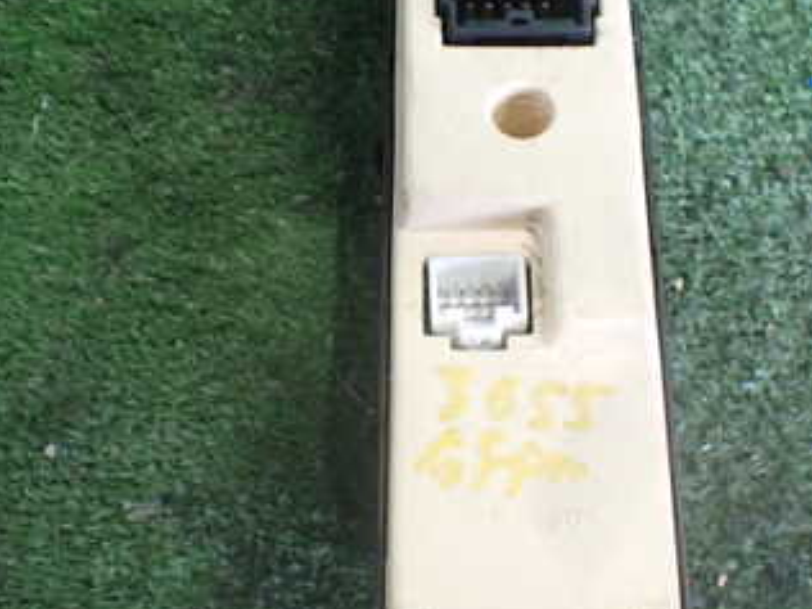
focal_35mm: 57
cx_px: 470
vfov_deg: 25.6
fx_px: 1337
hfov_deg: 33.7
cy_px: 239
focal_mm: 5.4
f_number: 2.3
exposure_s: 1/100
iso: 800
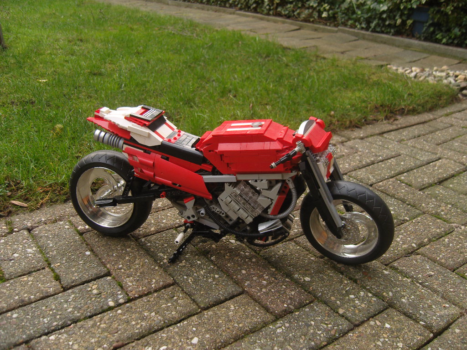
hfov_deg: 54.0
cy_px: 175
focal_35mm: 34
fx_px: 459
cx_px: 234
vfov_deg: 41.8
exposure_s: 1/60
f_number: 2.8
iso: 100
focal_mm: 7.3
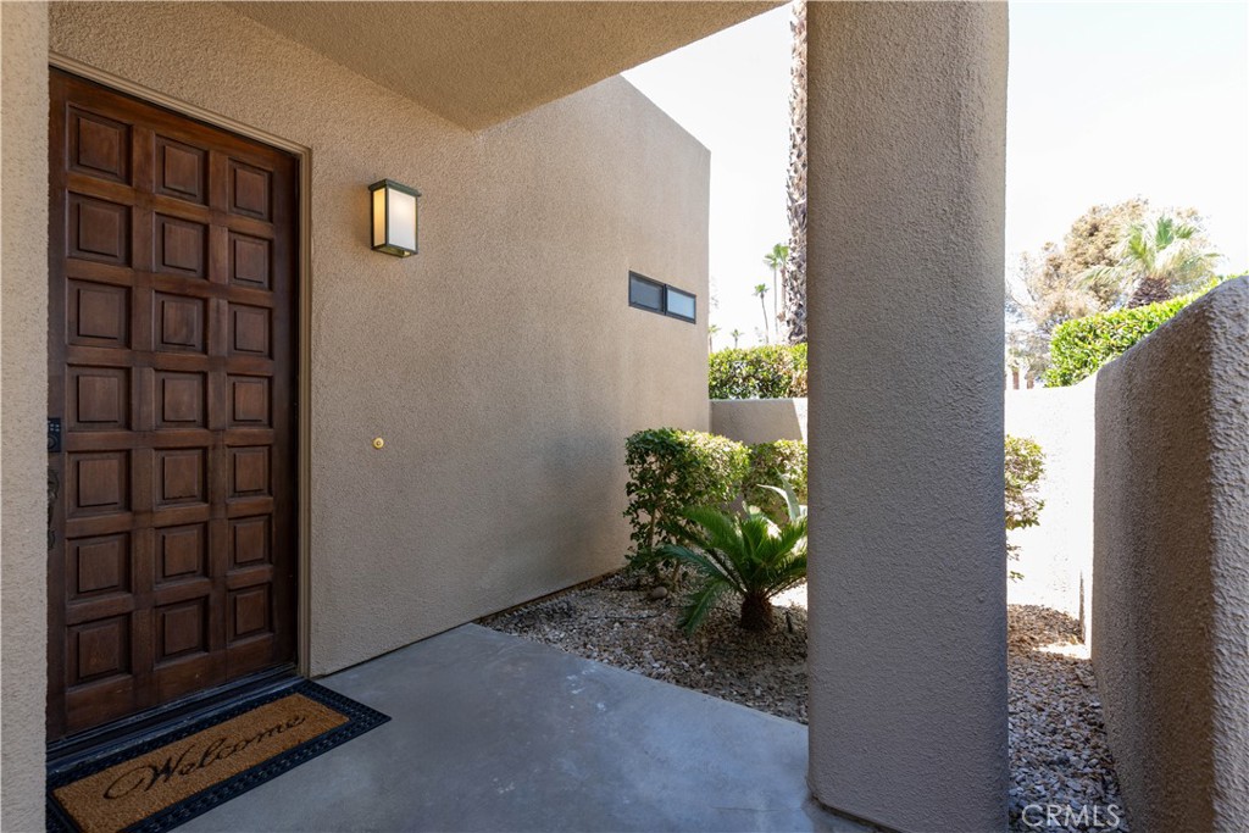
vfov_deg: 70.5
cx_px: 624
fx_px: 590
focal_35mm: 17
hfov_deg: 93.3
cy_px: 416
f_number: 8
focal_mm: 17
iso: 100
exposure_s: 1/10
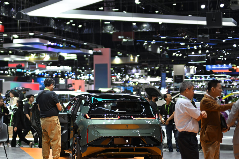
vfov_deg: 13.8
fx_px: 657
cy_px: 108
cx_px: 53
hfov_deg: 20.4
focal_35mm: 99
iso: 64
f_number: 1.4
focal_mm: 50
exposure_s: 1/200
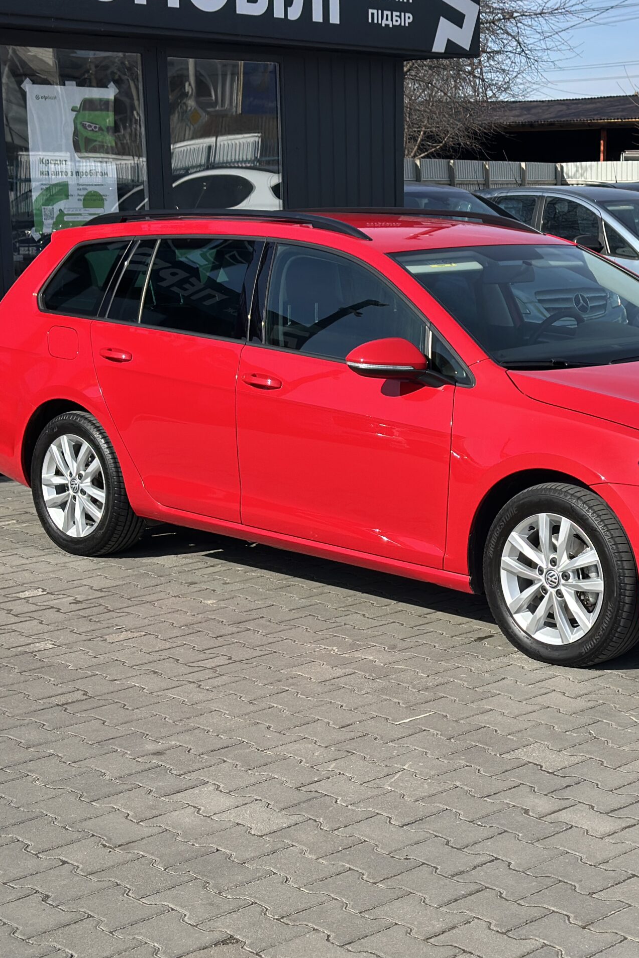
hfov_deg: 20.2
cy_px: 480
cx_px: 482
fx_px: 1784
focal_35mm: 67
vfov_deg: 30.1
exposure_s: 1/4566
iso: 80
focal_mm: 6.86
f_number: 1.78
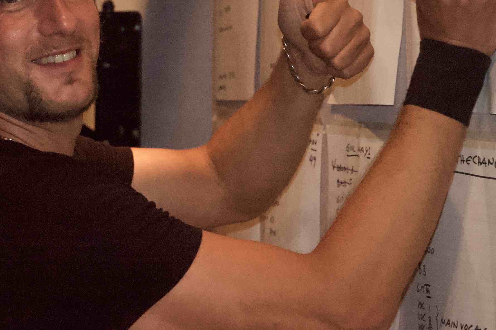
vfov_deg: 11.7
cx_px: 205
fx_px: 1610
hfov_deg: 17.5
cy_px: 87
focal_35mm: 117
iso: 1400
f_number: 4.5
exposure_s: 1/40
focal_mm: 46
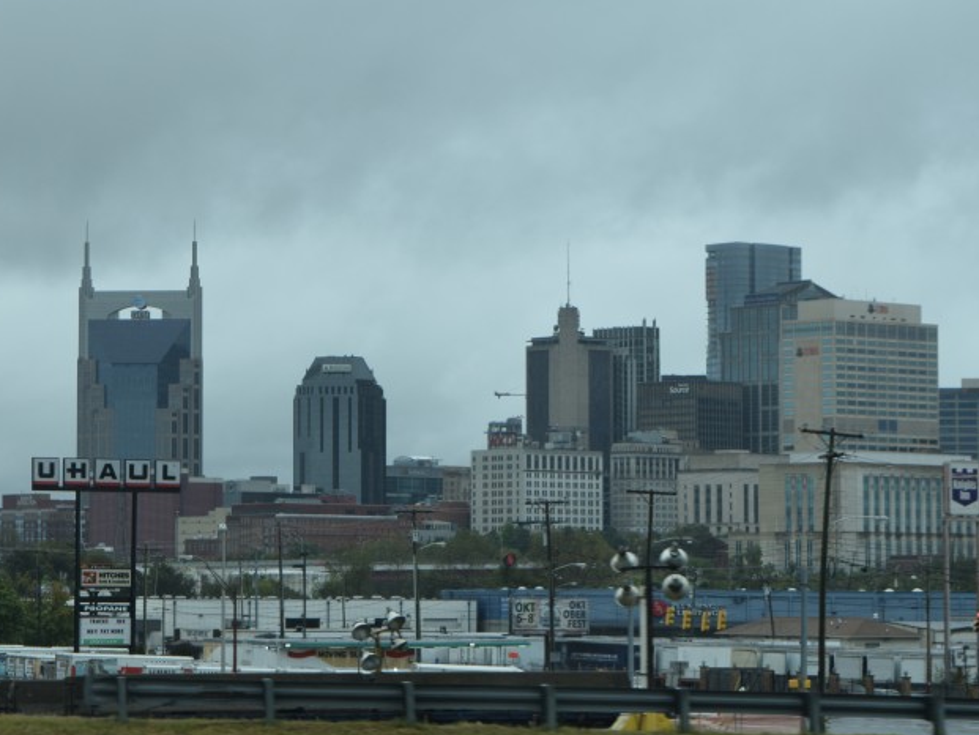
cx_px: 230
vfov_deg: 11.3
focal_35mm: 131
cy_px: 347
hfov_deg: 15.0
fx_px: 3700
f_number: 8
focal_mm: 55
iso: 200
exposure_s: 1/250
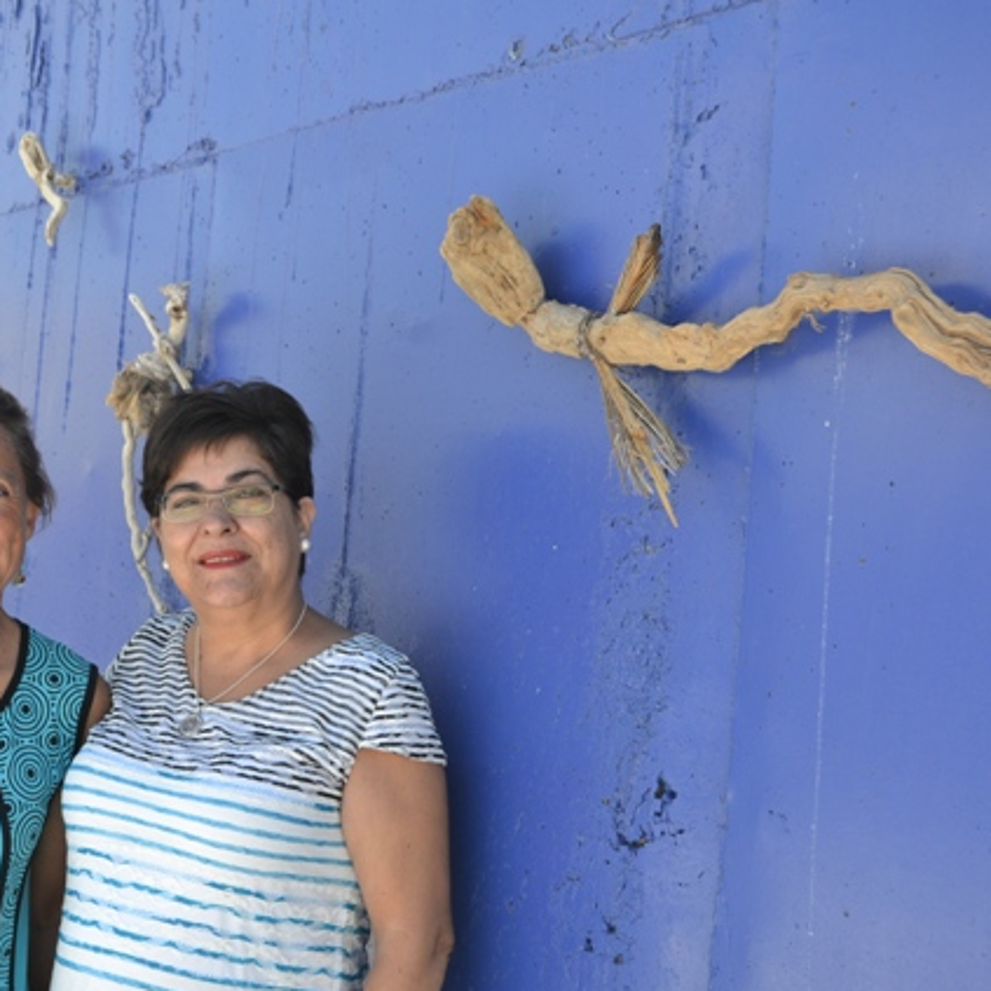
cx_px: 298
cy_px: 496
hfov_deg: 31.3
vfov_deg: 31.6
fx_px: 1749
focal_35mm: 54
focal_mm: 28
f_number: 5.6
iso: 160
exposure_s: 1/125
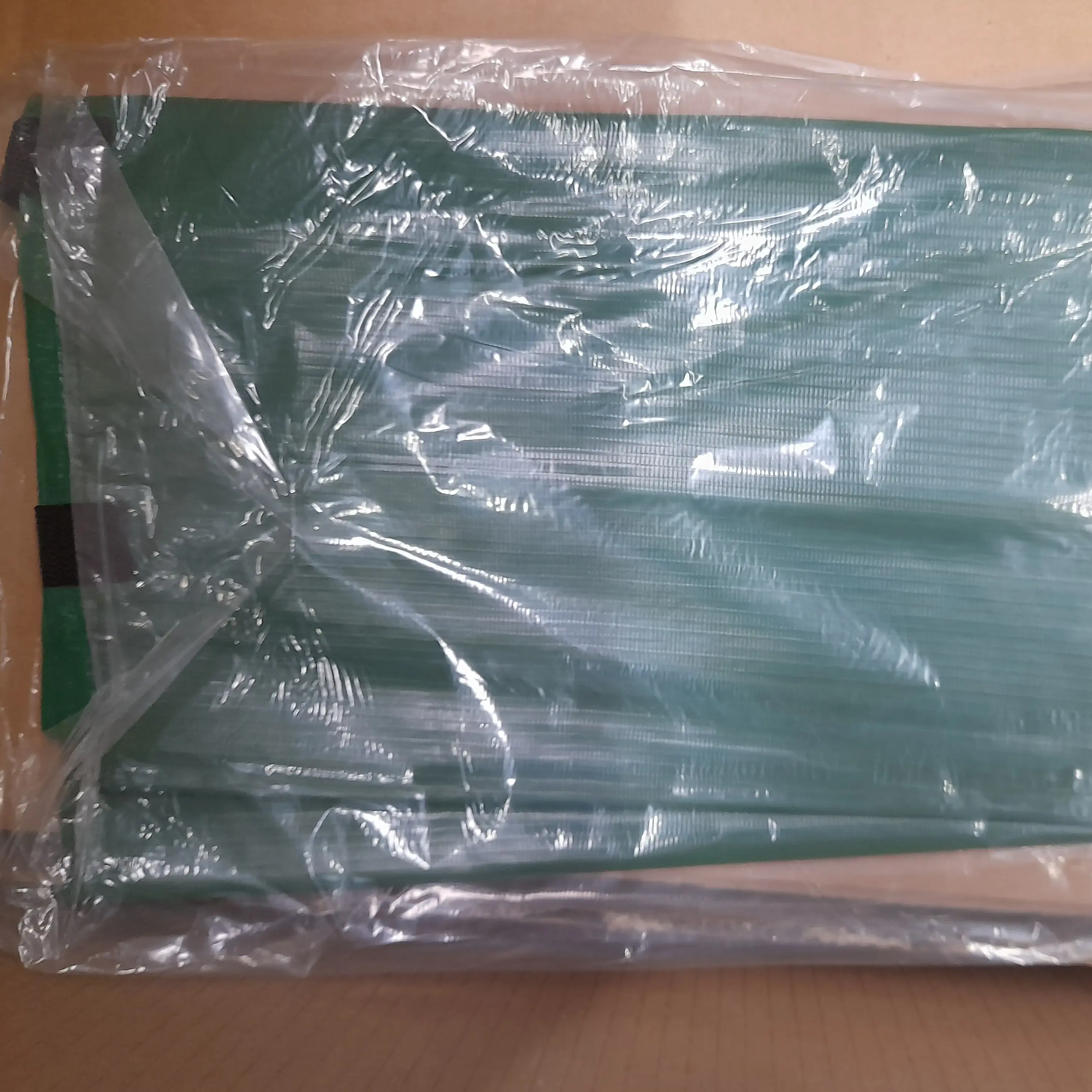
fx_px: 1071
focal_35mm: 30
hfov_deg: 53.2
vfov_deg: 54.0
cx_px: 709
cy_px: 538
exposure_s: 1/33
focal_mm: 4.6
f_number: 2
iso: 320
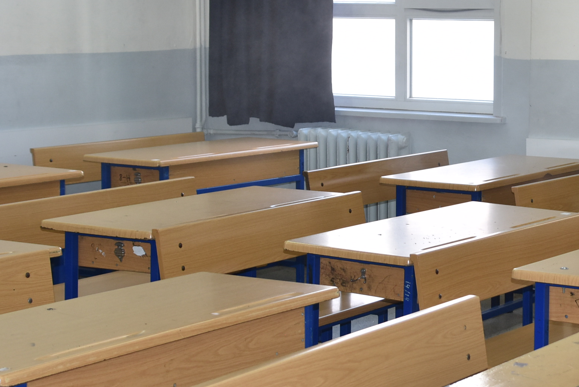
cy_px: 155
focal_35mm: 102
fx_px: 1642
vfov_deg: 13.4
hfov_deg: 19.8
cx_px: 476
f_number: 4.2
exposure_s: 1/100
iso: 400
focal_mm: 35
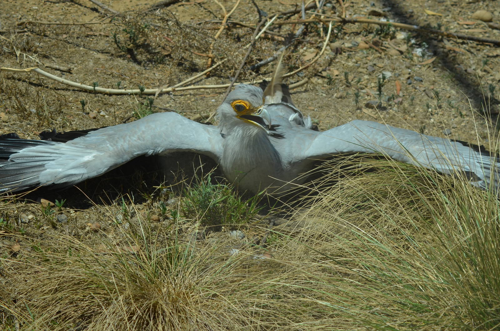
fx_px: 1455
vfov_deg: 13.0
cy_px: 166
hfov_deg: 19.5
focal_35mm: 105
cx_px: 250
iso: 200
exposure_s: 1/1000
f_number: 8
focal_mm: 70
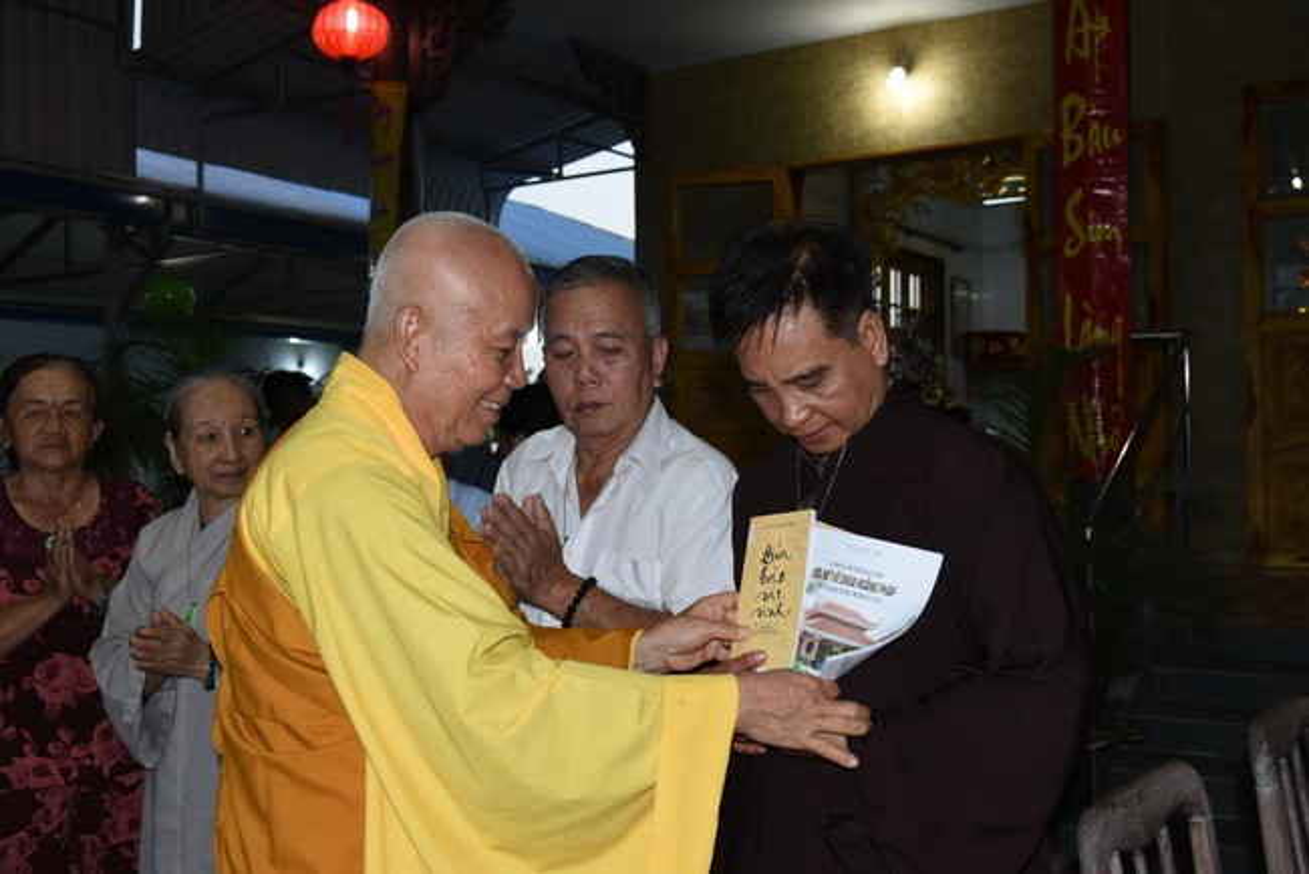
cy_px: 437
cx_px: 654
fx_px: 1382
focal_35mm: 38
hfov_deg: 50.7
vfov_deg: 35.1
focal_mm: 38
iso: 1000
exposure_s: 1/60
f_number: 5
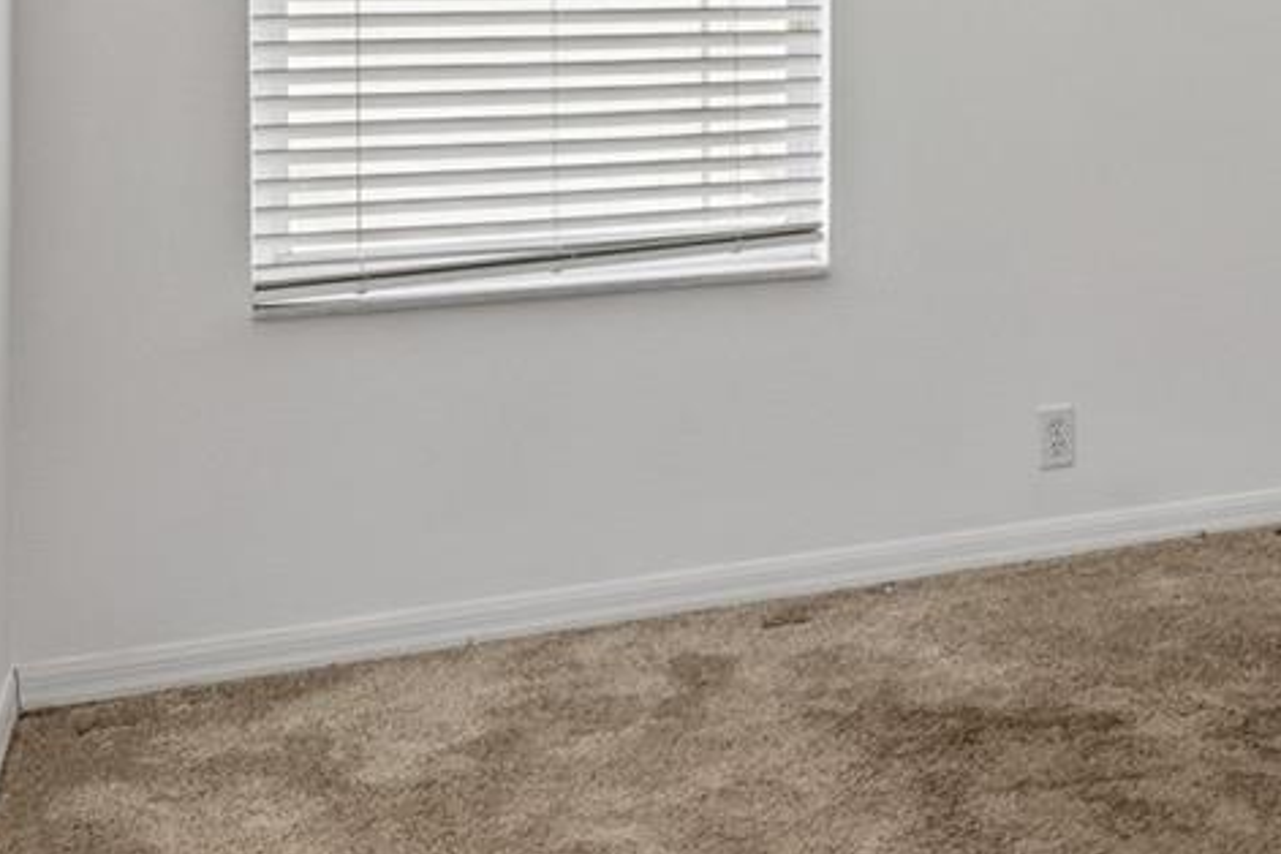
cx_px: 1246
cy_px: -63
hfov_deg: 35.6
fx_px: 1815
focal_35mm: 51
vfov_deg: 24.8
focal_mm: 10
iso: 100
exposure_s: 1/13
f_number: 7.1
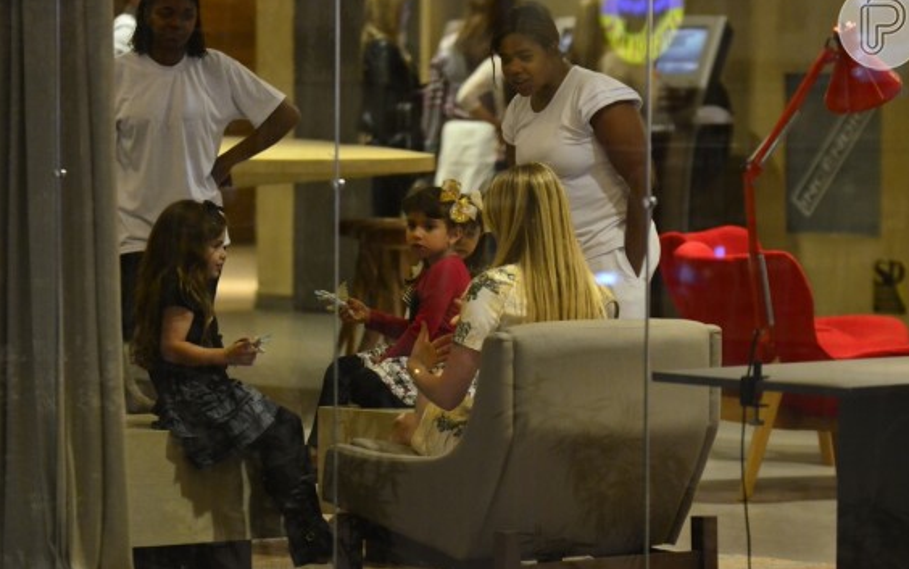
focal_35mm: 204
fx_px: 5056
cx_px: 459
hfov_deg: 10.3
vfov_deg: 6.4
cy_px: 291
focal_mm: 130
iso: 3200
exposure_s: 1/160
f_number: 2.8
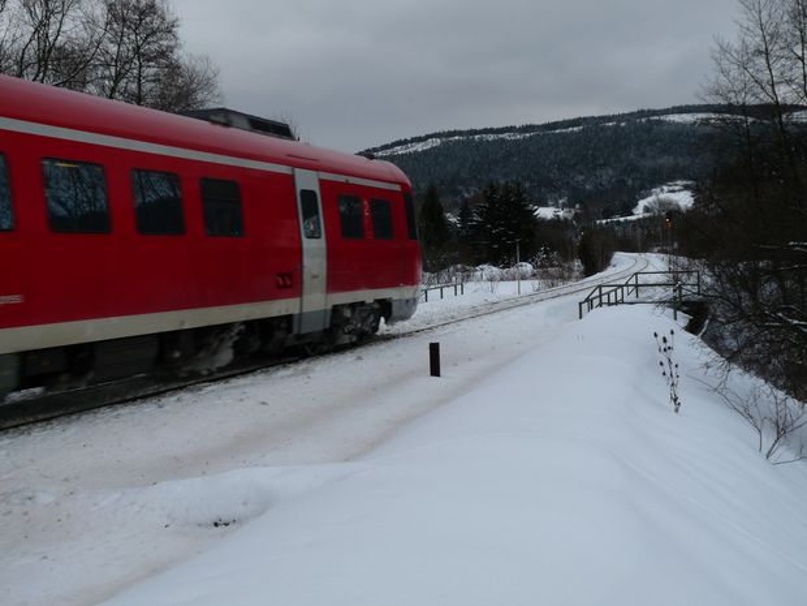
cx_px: 404
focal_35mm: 49
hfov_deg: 38.9
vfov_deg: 29.7
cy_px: 303
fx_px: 1142
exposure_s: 1/250
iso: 100
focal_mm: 8.7
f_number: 4.5
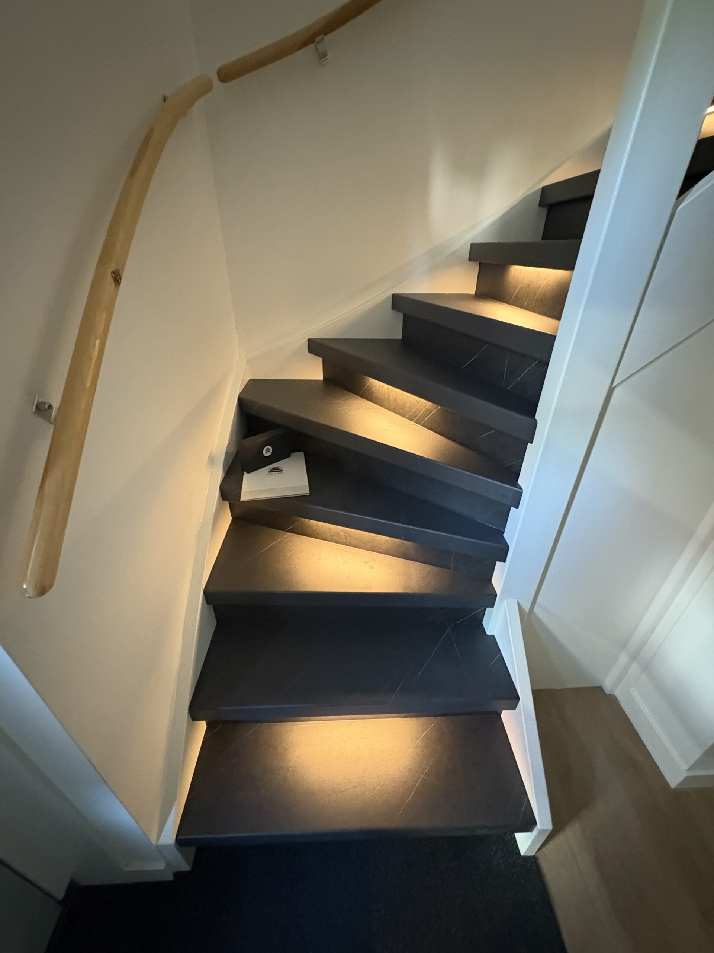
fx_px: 385
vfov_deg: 102.1
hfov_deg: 85.7
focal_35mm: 14
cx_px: 357
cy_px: 476
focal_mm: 2.22
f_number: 2.2
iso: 1000
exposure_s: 1/33
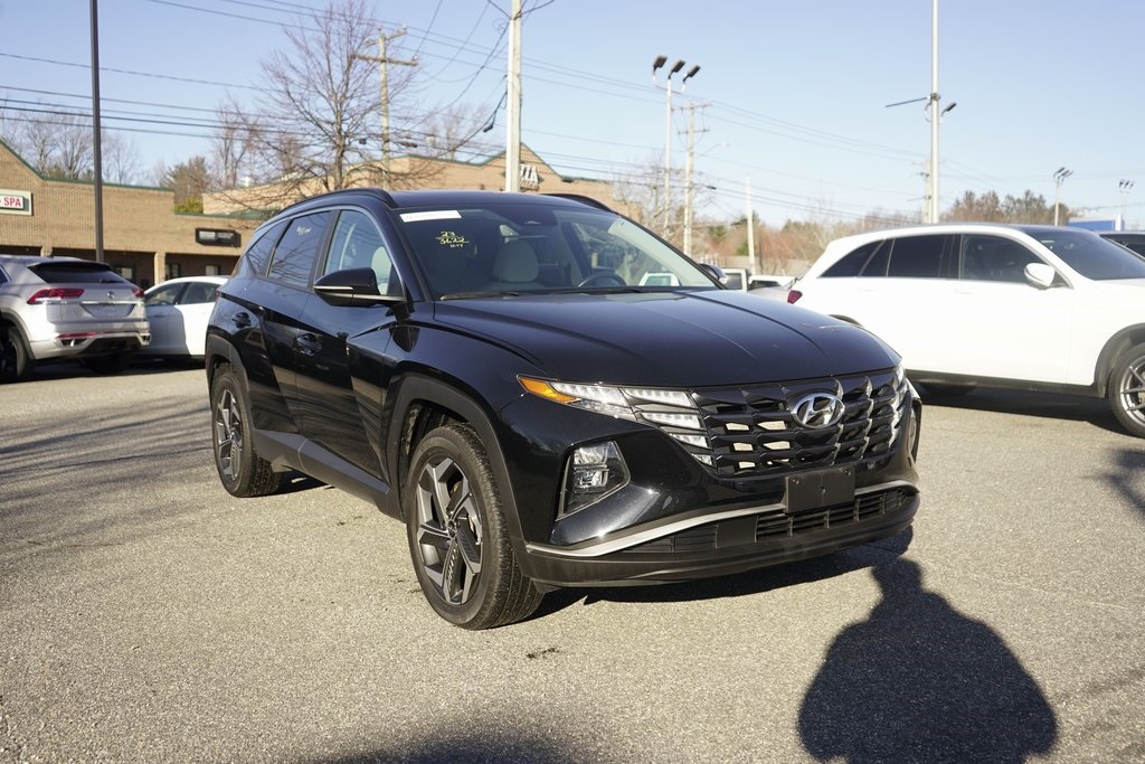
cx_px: 572
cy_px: 382
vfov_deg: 42.3
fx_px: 986
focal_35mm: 31
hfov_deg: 60.3
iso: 500
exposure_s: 1/2500
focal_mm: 31
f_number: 4
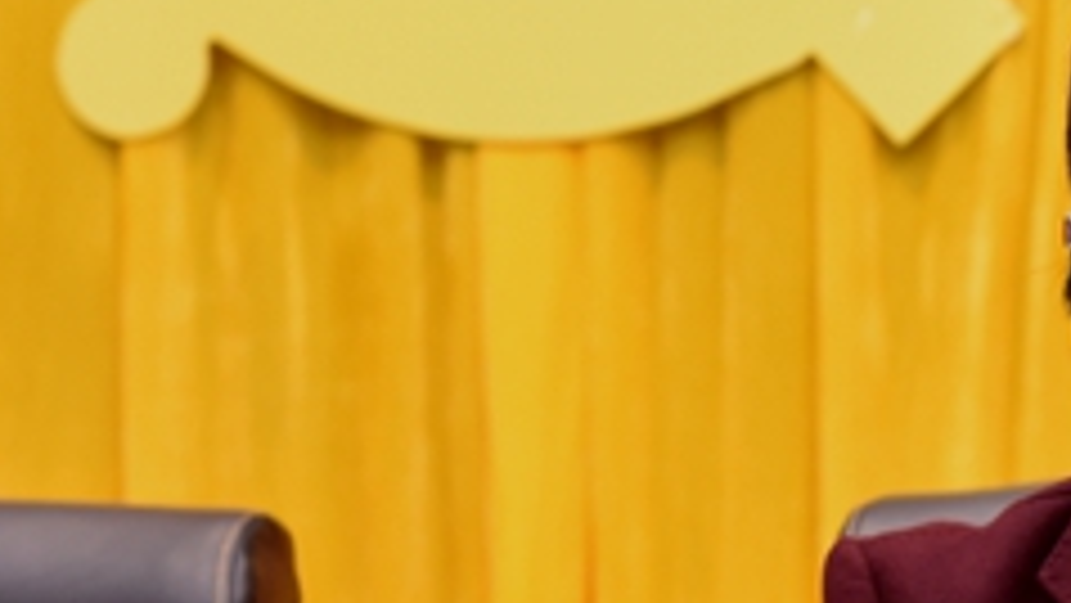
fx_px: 4204
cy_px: 515
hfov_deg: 14.0
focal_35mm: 148
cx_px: 1318
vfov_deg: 8.2
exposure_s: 1/60
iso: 1000
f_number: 5
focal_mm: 48
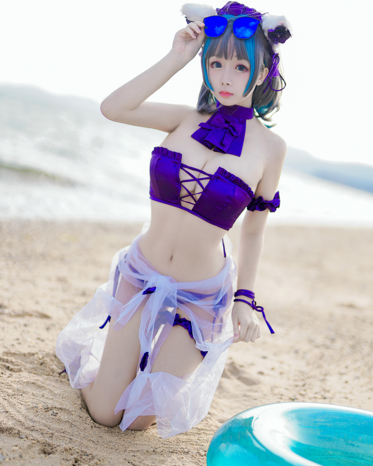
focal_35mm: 57
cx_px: 184
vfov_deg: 33.0
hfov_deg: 26.7
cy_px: 209
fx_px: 787
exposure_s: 1/2000
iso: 100
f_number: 1.4
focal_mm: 50
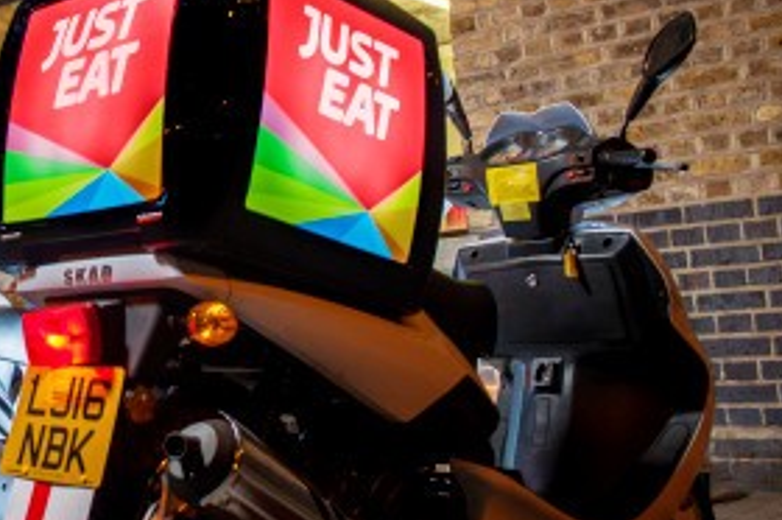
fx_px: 1258
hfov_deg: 31.7
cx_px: -10
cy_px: 205
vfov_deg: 23.3
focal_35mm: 58
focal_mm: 27
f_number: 4
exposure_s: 1/25
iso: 800
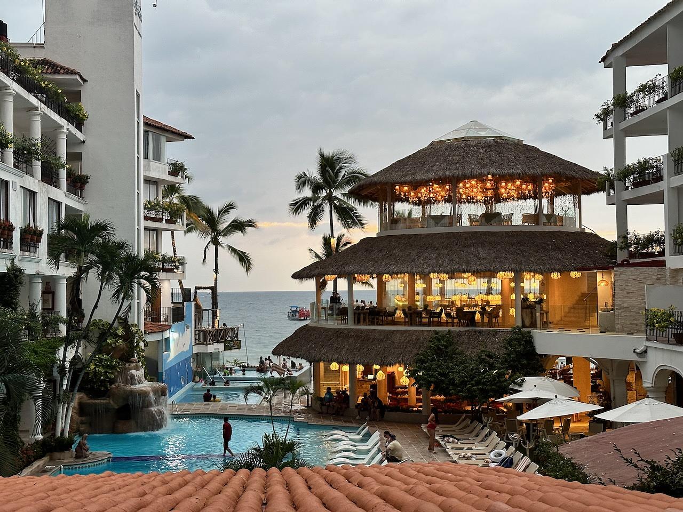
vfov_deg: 30.3
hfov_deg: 39.7
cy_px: 256
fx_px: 947
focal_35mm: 48
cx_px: 342
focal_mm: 6.86
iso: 160
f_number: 1.78
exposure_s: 1/60
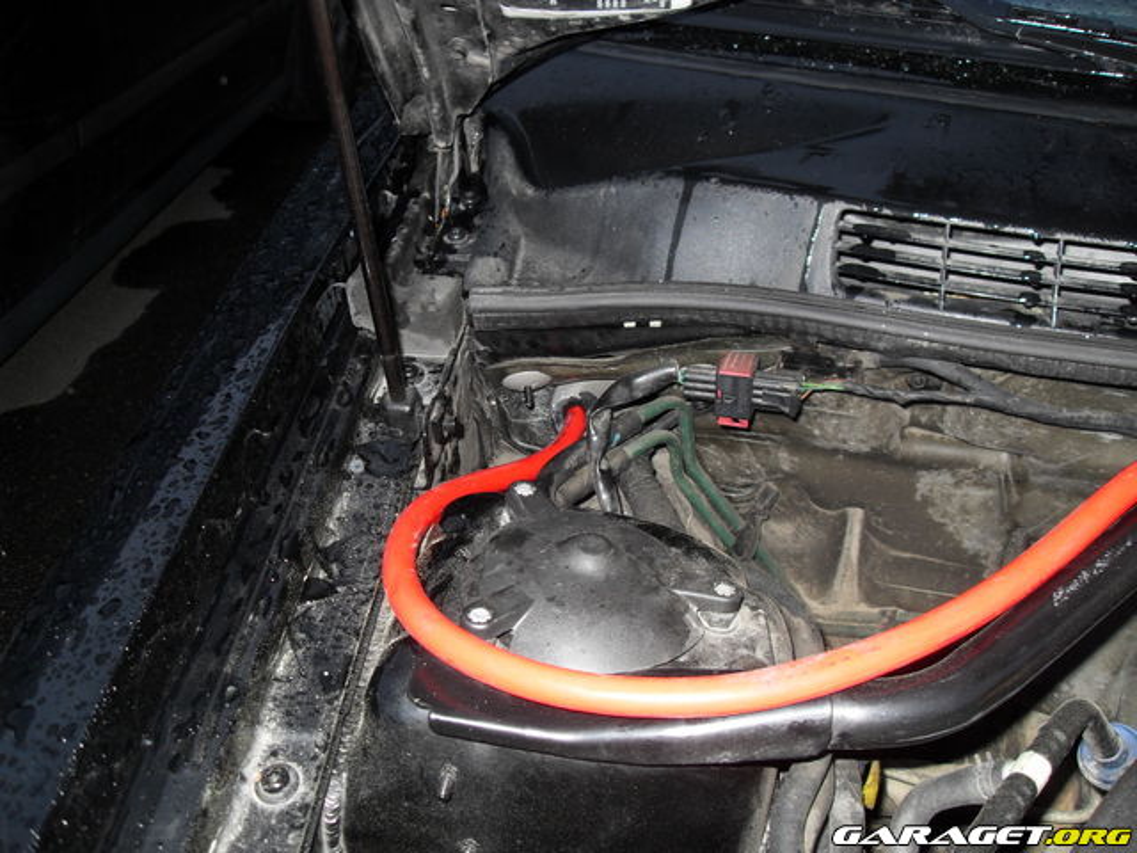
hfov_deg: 52.6
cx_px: 568
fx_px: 1150
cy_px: 426
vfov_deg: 40.7
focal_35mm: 35
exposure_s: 1/45
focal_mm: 6.3
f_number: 2.8
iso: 100
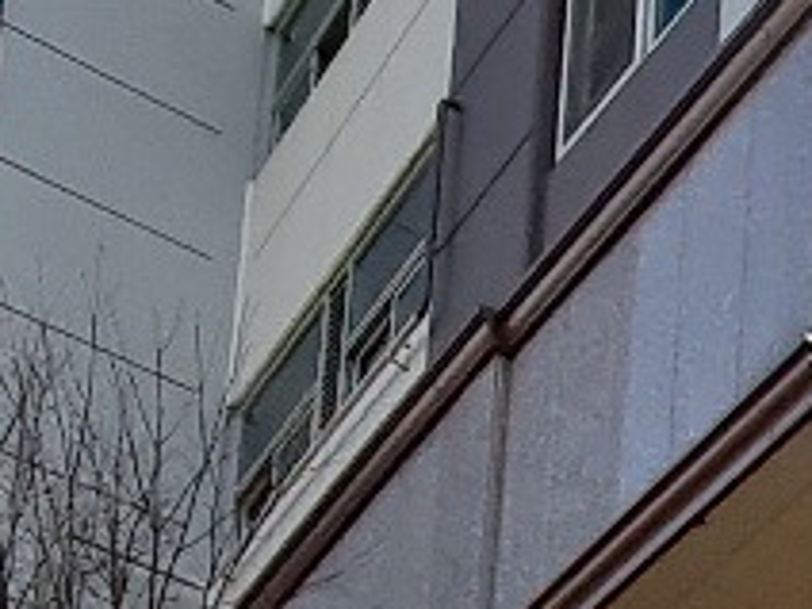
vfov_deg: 10.8
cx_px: 1375
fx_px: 2299
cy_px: 1770
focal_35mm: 98
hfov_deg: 17.1
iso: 40
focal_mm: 1.74
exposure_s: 1/1429
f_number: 2.2
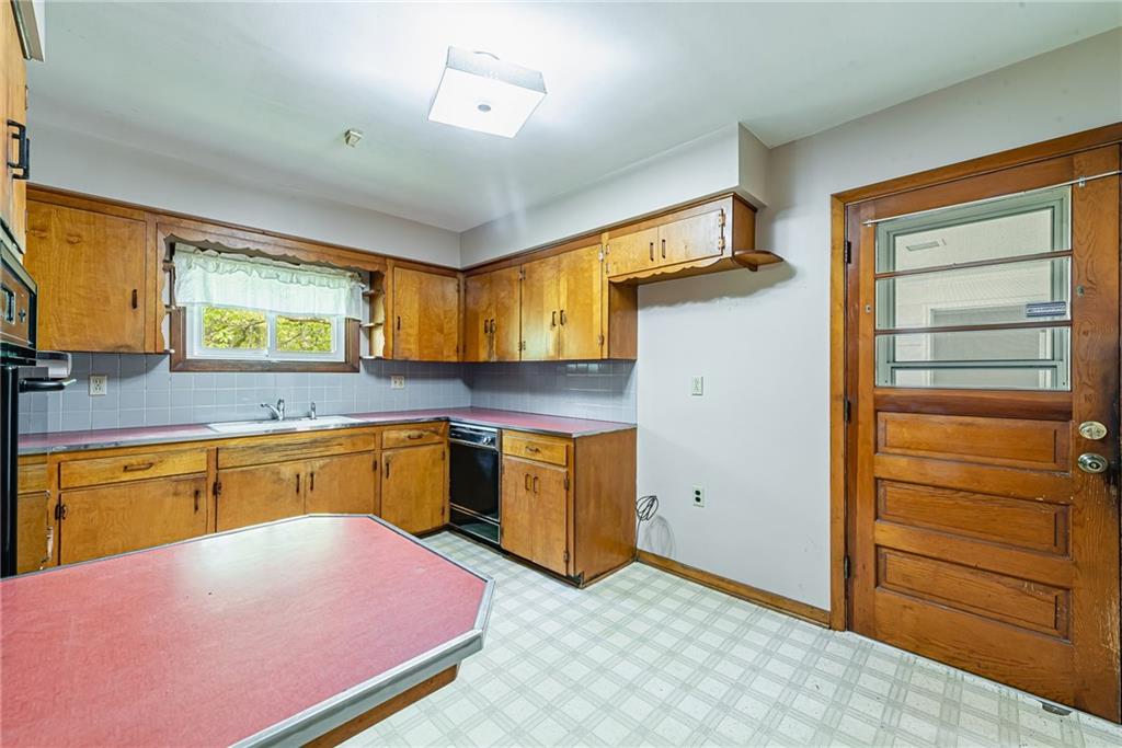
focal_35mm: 14
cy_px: 374
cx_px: 561
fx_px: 436
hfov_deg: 104.2
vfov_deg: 81.2
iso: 50
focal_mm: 14
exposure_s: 1/3
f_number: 11
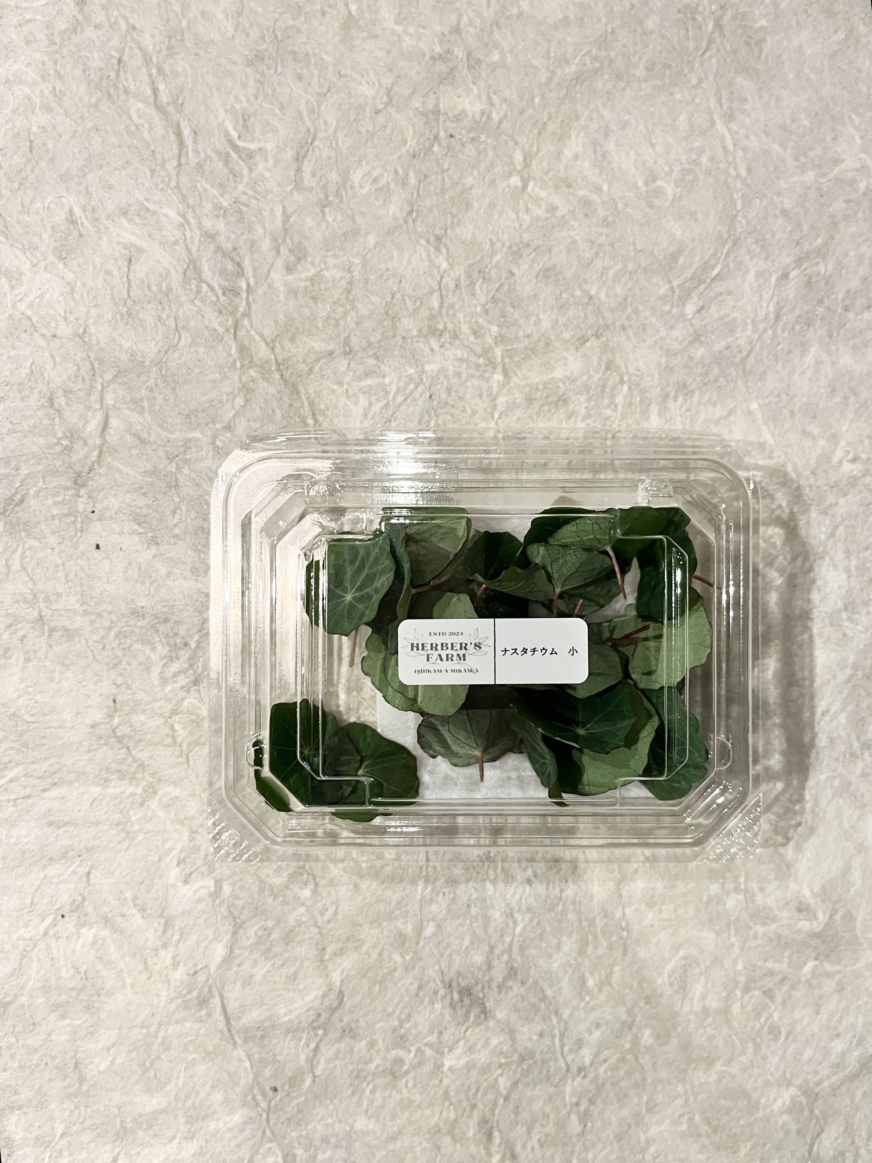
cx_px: 436
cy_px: 582
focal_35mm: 26
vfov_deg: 67.3
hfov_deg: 53.1
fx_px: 873
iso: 320
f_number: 1.6
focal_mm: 5.1
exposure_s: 1/50
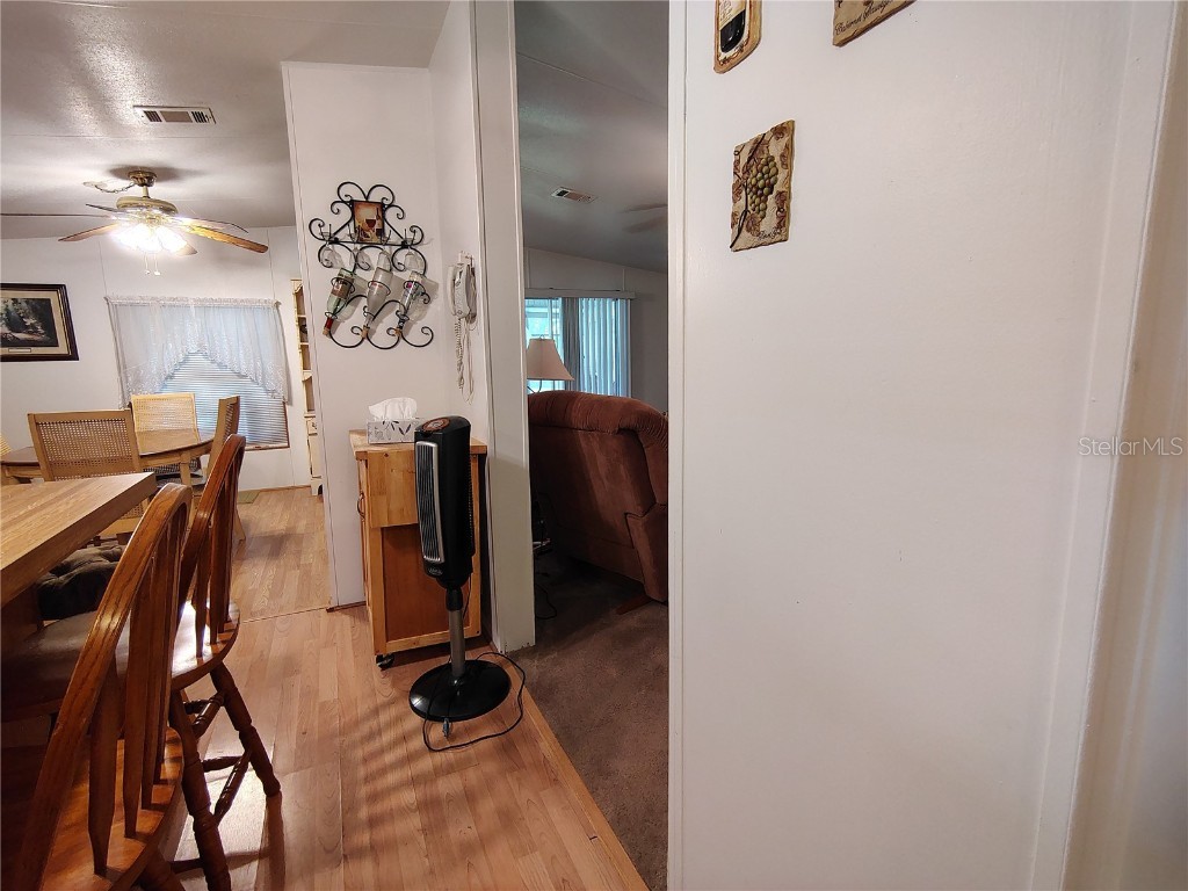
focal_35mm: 16
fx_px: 549
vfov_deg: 78.1
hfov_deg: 94.5
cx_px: 594
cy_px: 446
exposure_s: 1/24
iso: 372
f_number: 2.2
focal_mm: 2.13
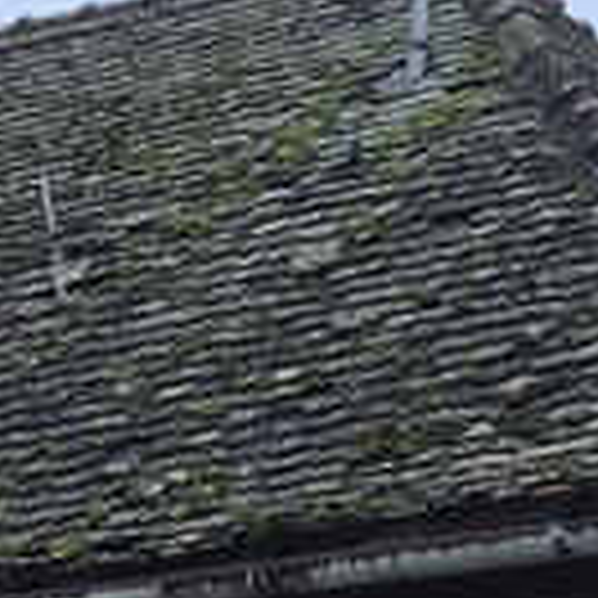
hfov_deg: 10.6
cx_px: 126
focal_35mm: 165
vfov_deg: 9.4
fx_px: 3225
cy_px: 1439
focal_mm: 5.4
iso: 640
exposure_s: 1/100
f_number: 1.8
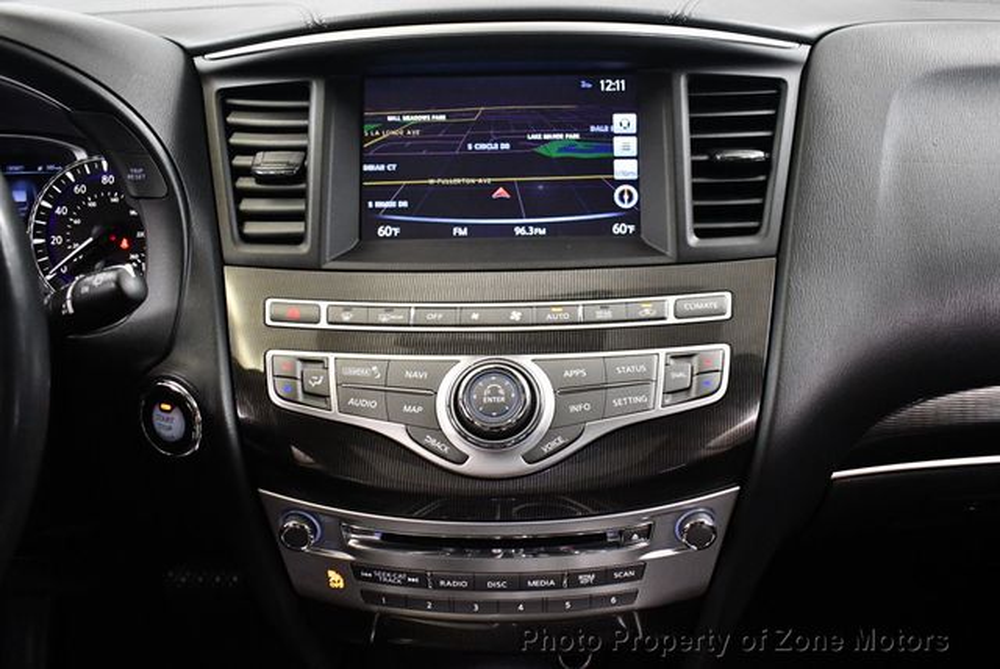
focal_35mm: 36
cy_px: 334
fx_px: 1001
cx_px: 500
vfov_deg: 36.9
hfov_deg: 53.1
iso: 3200
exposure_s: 1/100
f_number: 3.5
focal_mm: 18
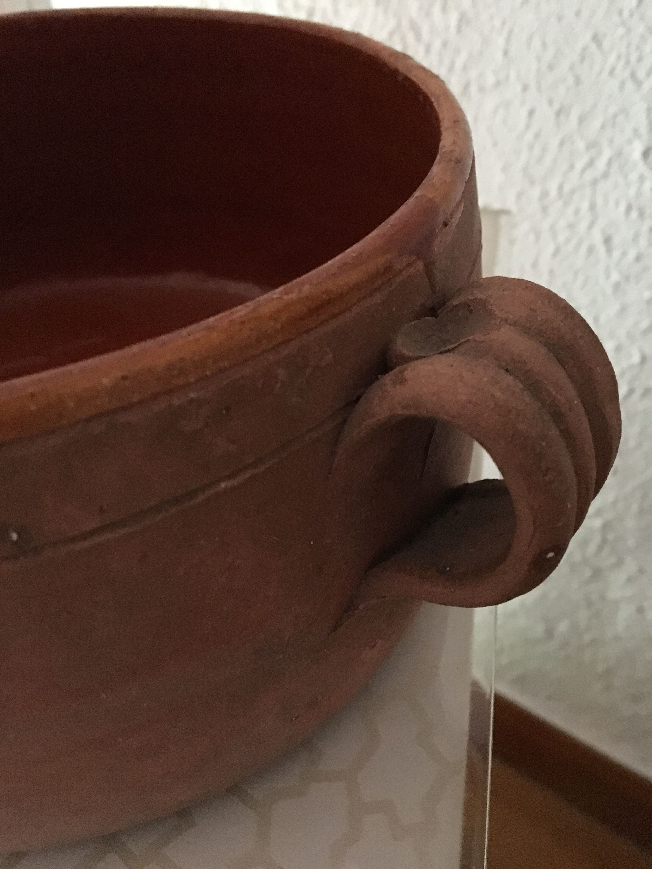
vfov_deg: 61.7
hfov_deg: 48.2
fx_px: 728
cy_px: 434
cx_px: 326
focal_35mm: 29
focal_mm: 4.15
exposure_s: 1/17
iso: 320
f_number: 2.2
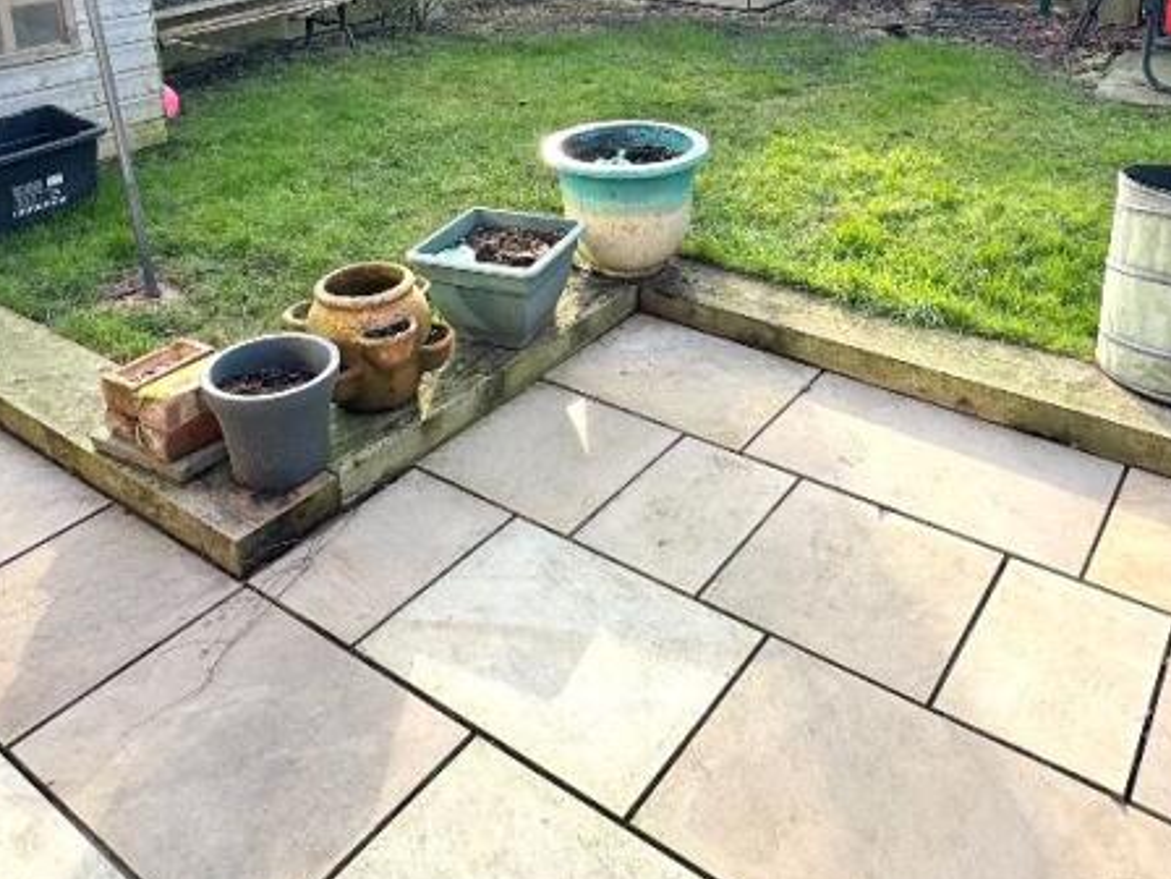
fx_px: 1083
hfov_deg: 56.7
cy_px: 118
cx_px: 640
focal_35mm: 32
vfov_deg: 41.3
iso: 40
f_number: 2.2
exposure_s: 1/233
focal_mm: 2.22
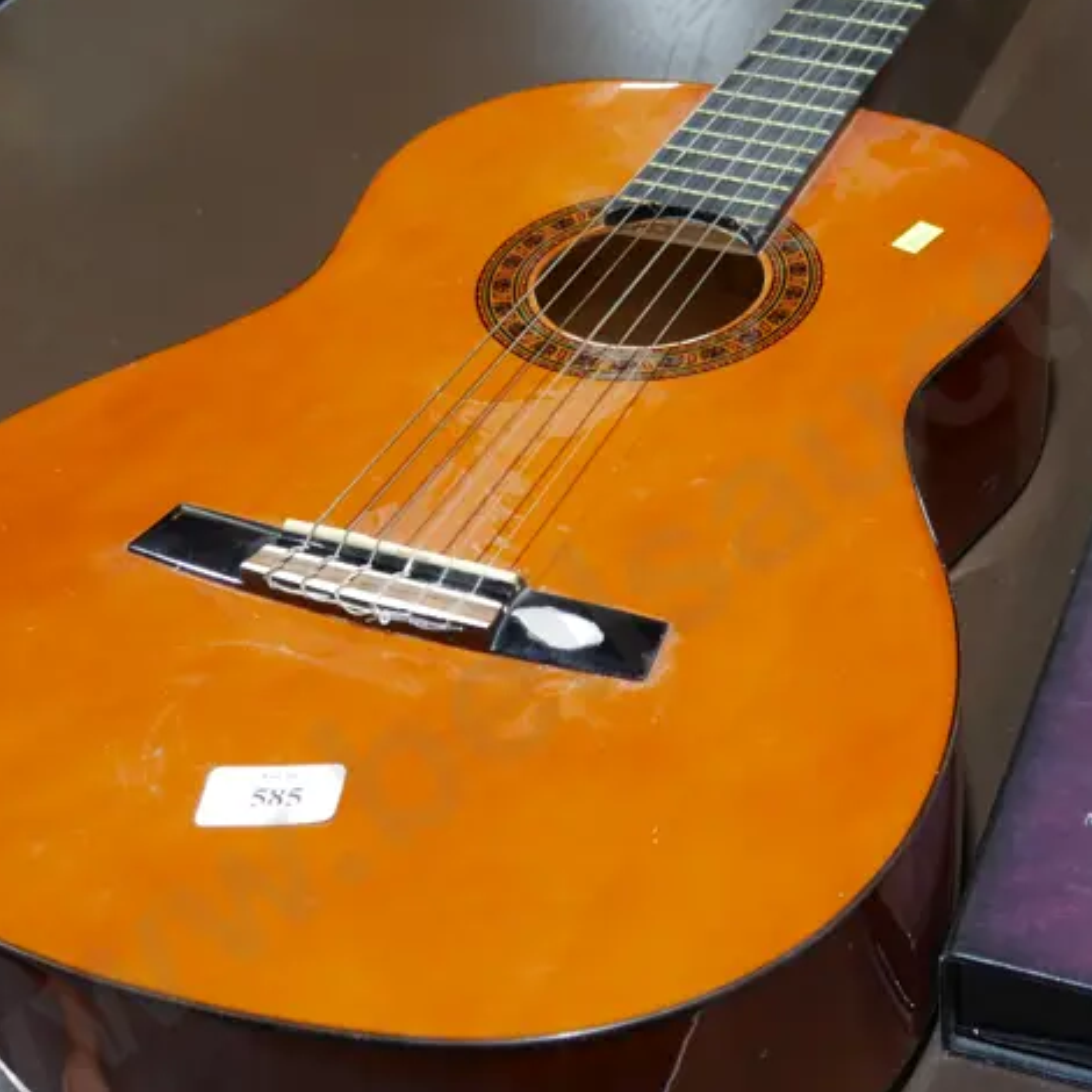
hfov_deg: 30.8
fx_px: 1927
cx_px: 874
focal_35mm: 54
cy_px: 429
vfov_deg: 31.5
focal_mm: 14
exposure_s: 1/60
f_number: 3.5
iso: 400
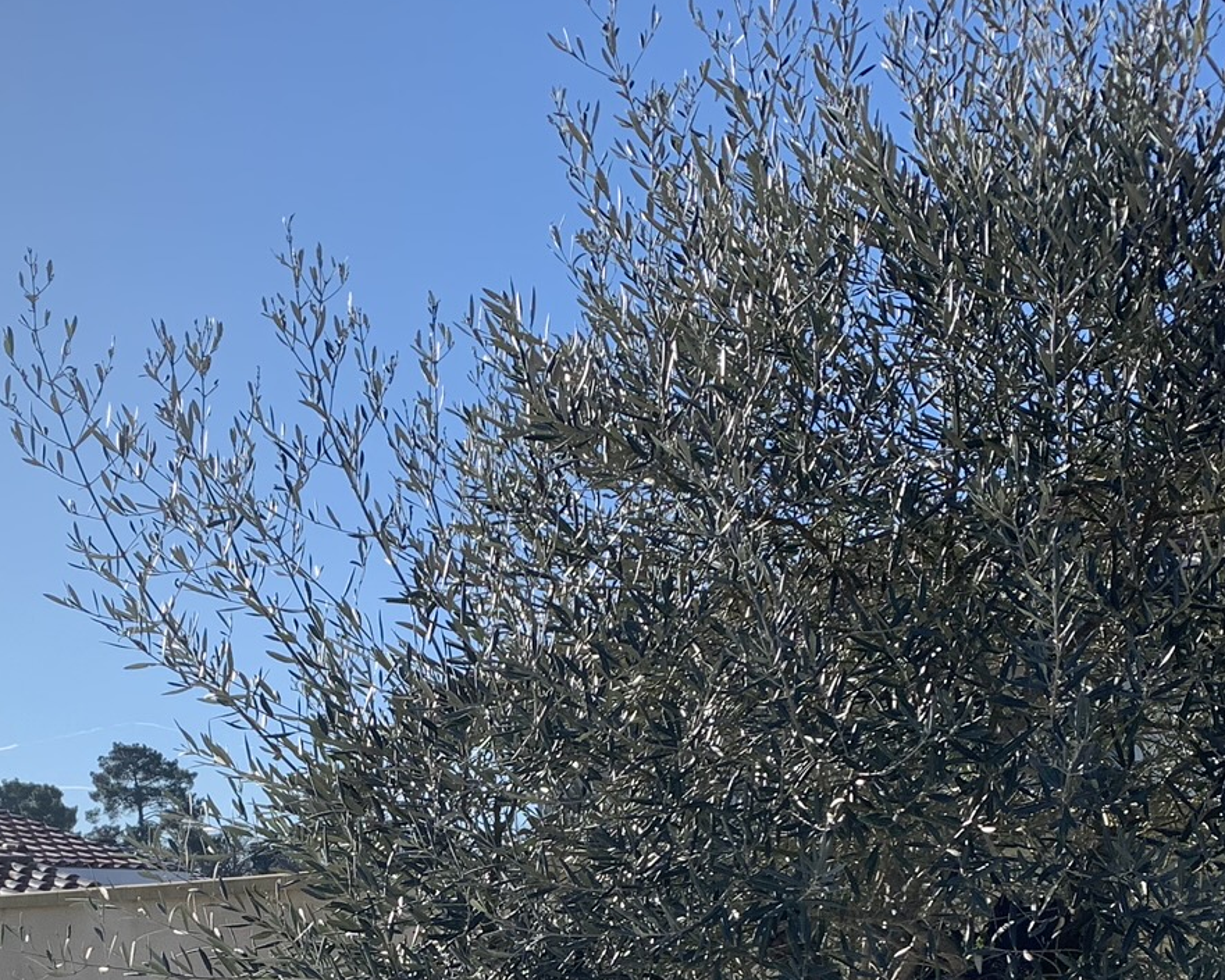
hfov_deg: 31.7
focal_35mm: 59
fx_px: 2139
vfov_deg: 24.3
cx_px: 410
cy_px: 1036
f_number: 1.8
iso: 25
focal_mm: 4.25
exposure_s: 1/2075
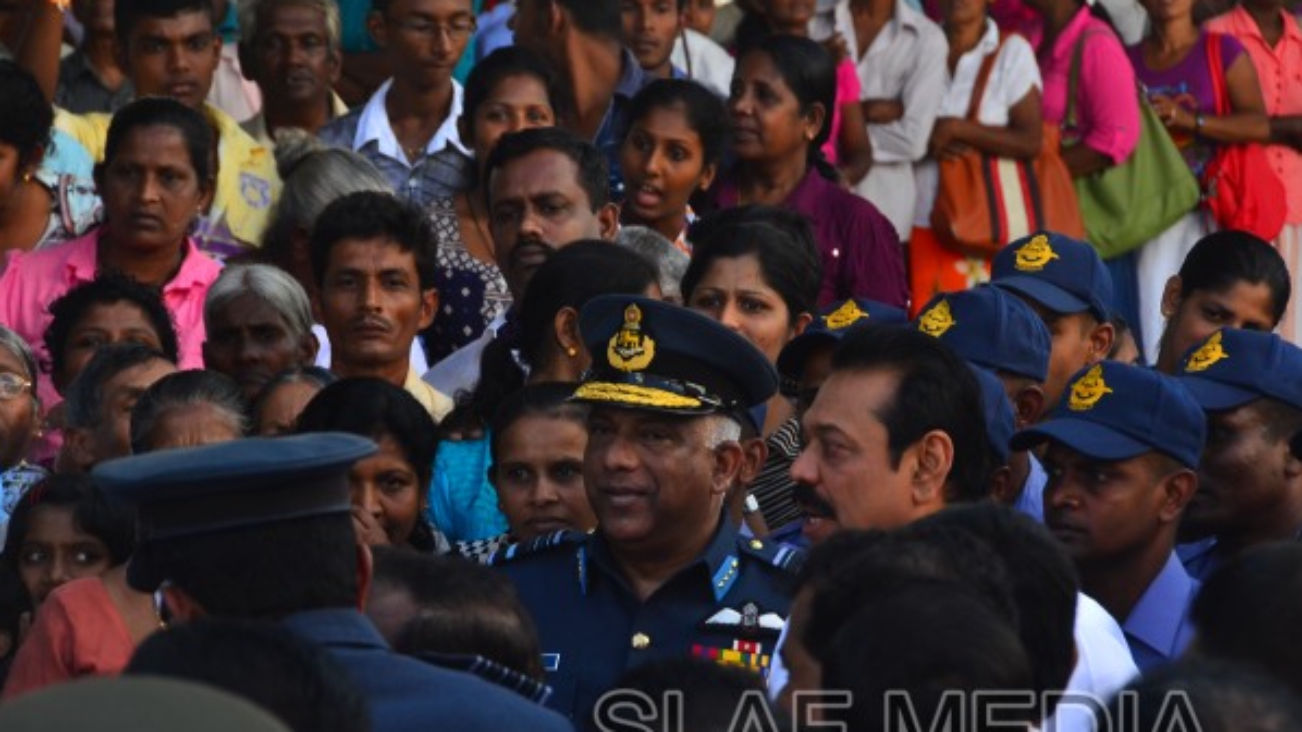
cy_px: 419
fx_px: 8145
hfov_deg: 9.1
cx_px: 651
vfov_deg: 5.1
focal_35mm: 236
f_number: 9
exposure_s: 1/200
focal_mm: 150
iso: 200
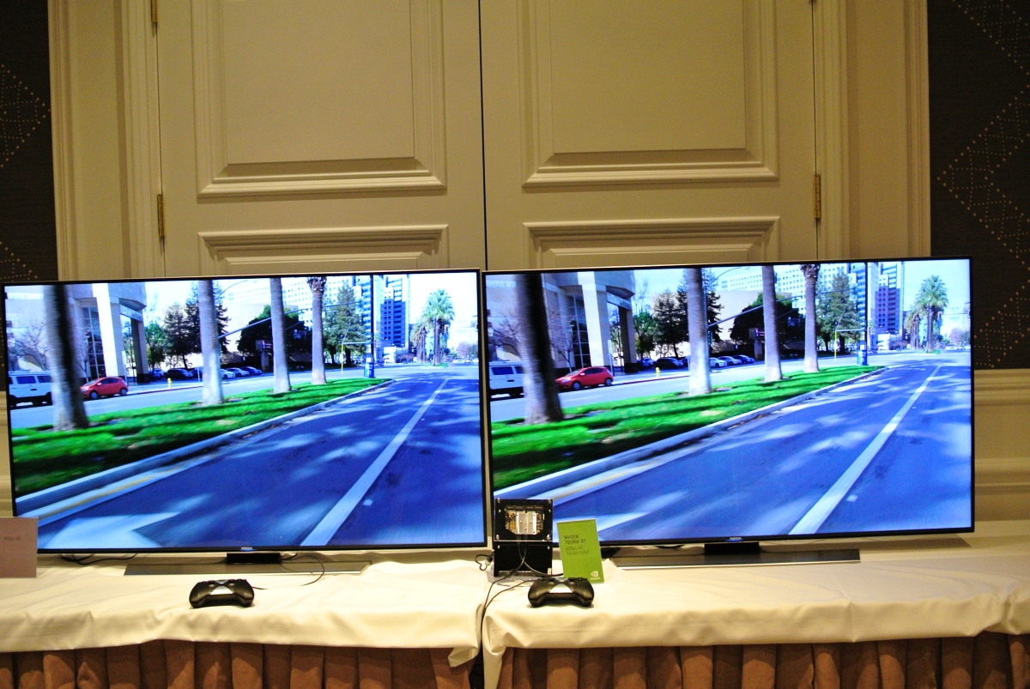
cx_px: 515
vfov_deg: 27.6
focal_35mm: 49
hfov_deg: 40.3
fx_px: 1403
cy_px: 344
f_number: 2.2
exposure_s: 1/160
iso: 800
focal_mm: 18.5
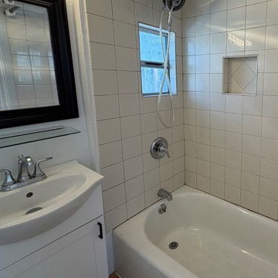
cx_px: 219
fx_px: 200
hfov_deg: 64.1
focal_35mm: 22
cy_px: 111
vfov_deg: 68.9
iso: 100
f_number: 2.2
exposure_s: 1/120
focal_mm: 2.22
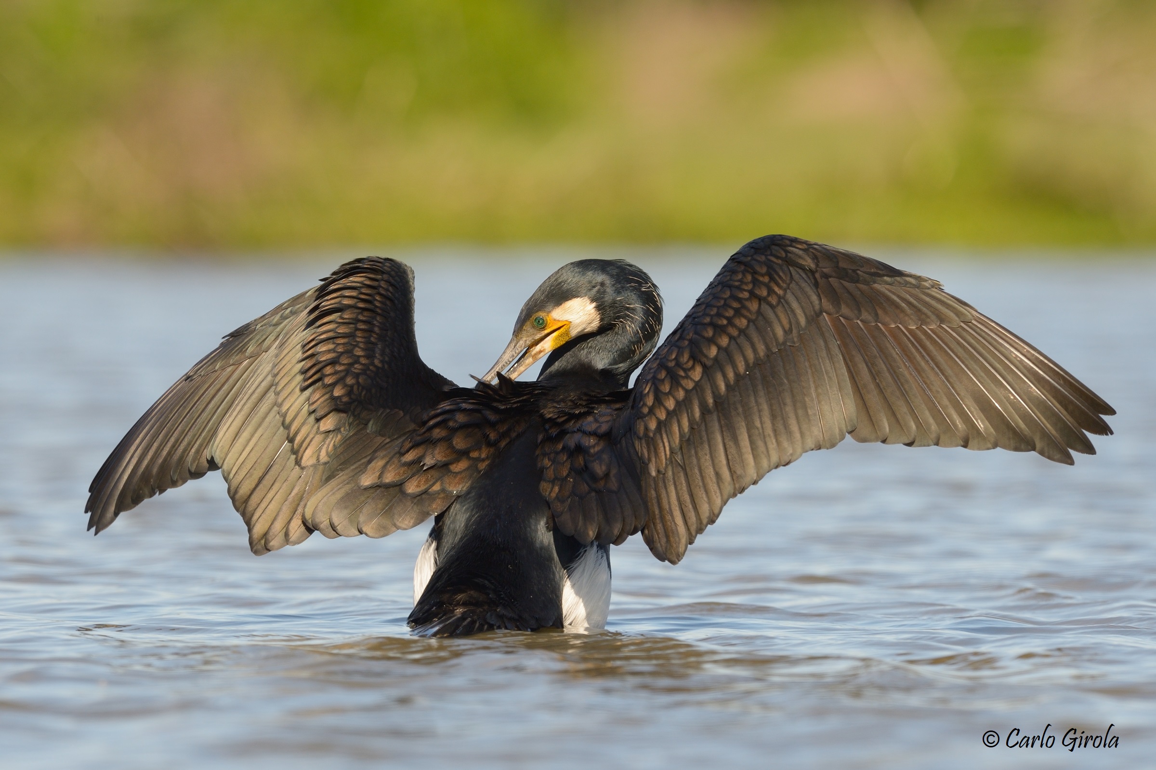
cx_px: 578
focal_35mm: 600
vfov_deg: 2.3
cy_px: 385
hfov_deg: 3.4
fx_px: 19261
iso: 800
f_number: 9
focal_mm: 600
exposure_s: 1/400
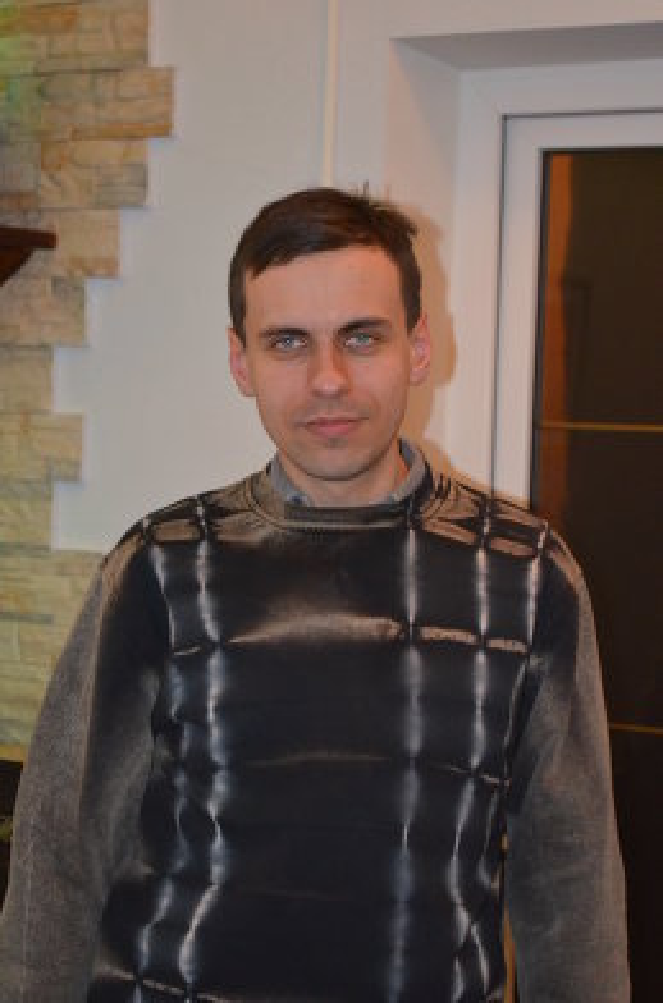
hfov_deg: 16.5
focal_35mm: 82
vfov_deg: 24.7
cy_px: 502
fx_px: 2293
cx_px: 332
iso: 3200
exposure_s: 1/60
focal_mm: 55
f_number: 5.6
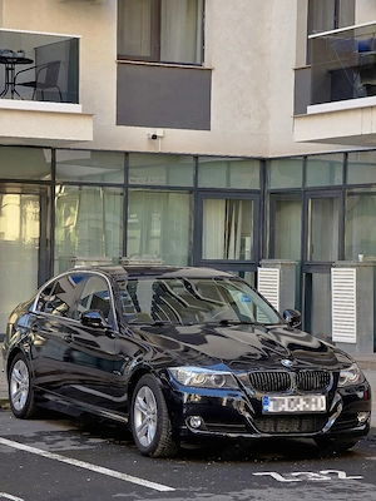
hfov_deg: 12.9
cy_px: 250
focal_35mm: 115
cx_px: 188
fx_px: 1666
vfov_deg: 17.1
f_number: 2.9
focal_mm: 18.6
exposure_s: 1/101
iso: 64
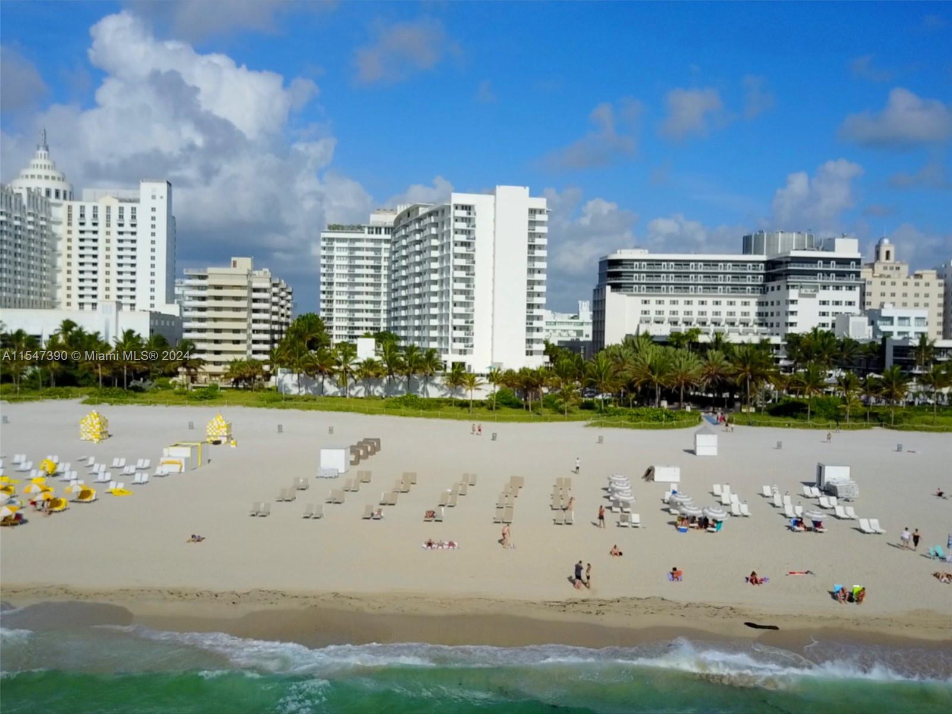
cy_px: 357
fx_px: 770
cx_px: 476
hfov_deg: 63.4
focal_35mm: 28
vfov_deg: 49.7
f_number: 1.8
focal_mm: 4
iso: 25
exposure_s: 1/6410
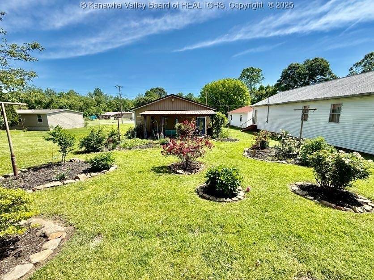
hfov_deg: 102.1
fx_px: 151
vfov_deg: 85.7
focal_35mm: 14
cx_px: 187
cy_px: 140
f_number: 2.2
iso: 50
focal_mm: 2.22
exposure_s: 1/1087
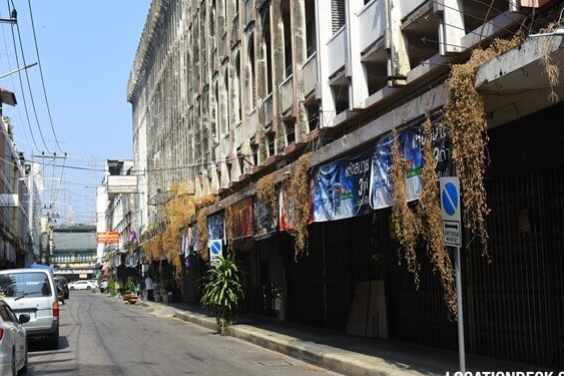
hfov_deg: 35.6
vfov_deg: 24.2
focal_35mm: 56
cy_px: 164
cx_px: 252
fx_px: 877
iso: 250
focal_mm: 30
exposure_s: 1/800
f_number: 7.1
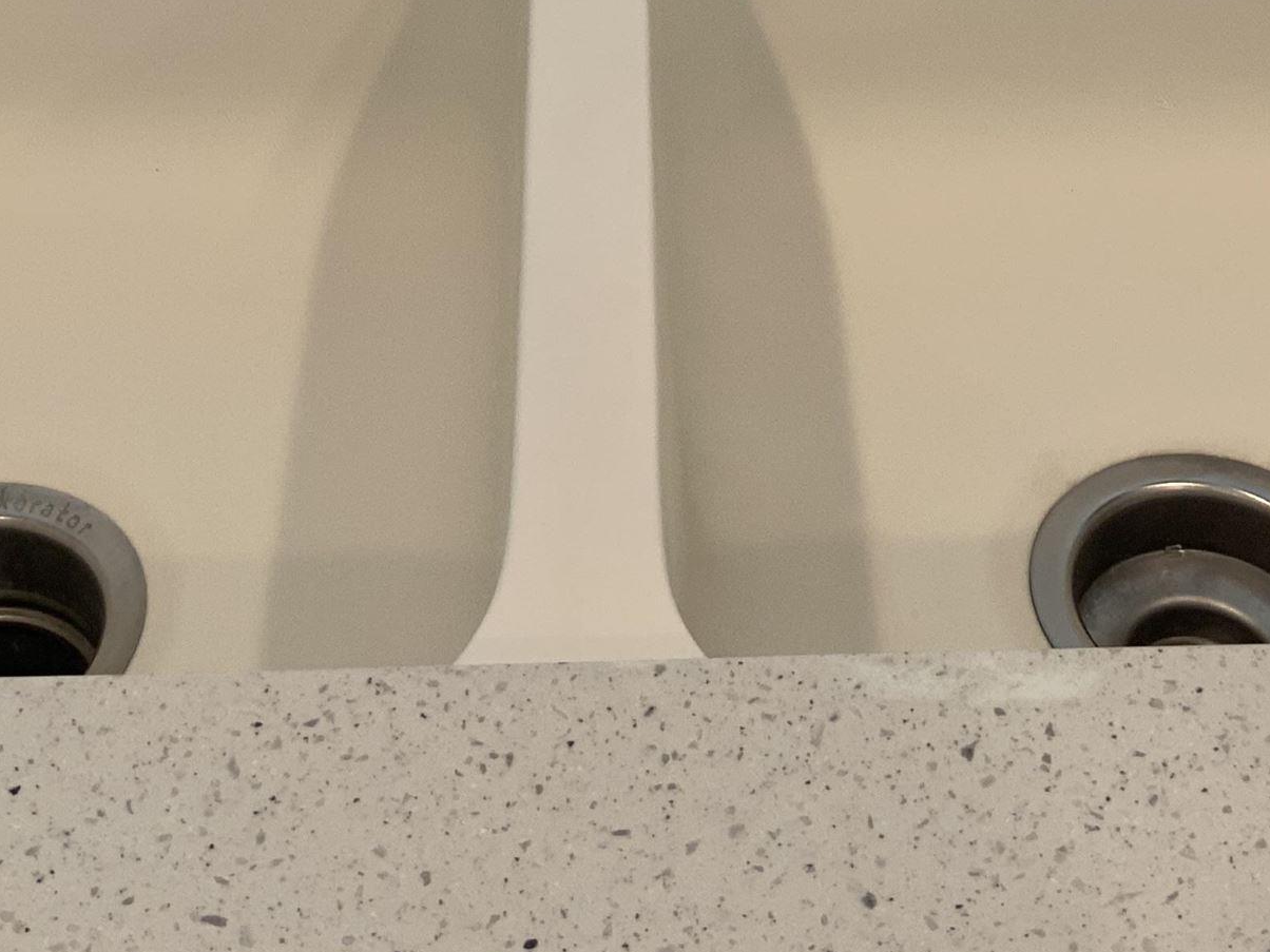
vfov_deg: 18.7
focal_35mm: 74
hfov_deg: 26.3
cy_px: -230
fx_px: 2715
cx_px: 739
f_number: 1.8
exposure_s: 1/120
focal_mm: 3
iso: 50
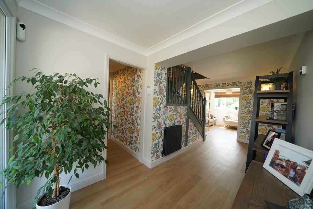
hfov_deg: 112.6
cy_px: 104
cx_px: 156
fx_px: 104
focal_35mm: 12
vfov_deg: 90.0
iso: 1000
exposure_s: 1/160
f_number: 4
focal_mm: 12
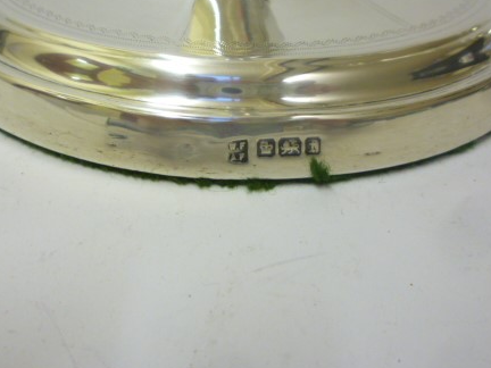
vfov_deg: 33.6
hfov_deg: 43.8
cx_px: 214
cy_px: 192
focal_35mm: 43
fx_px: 610
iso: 160
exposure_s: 1/30
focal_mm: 5.2
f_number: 3.3
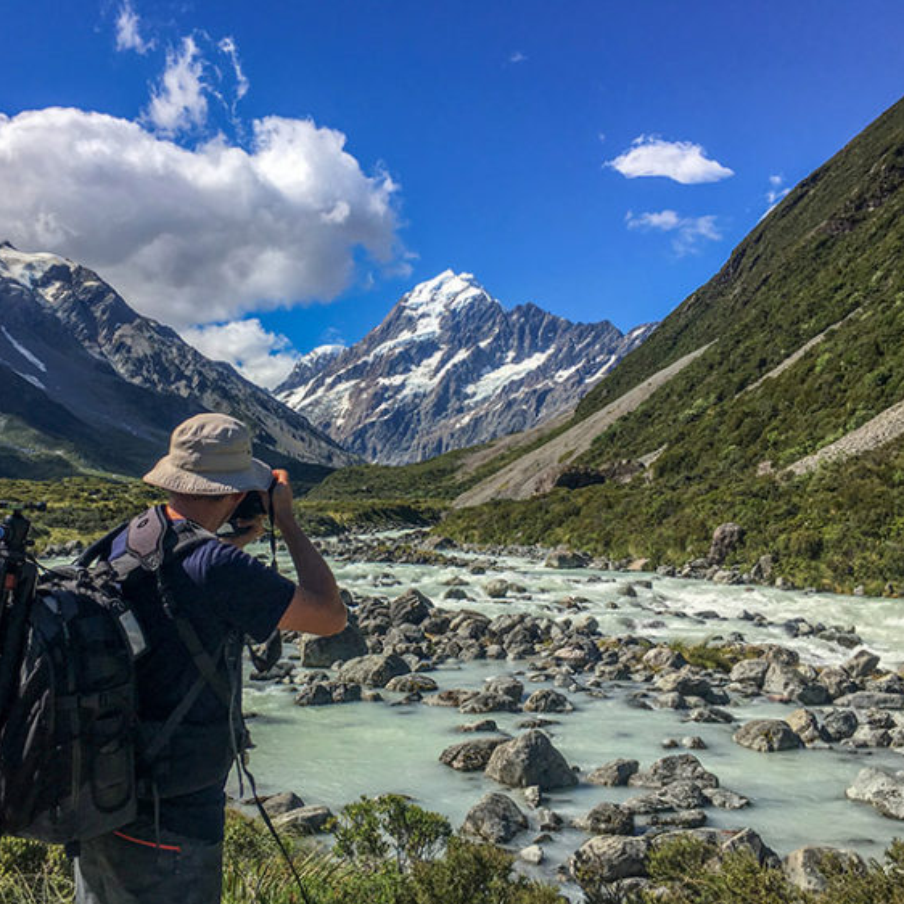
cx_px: 344
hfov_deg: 46.8
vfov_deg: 47.2
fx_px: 1034
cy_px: 450
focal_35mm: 35
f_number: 2.2
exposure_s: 1/1972
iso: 25
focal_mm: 4.15
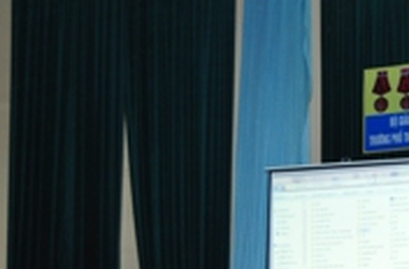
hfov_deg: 17.6
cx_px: 478
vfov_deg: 12.1
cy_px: 227
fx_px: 1260
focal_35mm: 111
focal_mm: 29
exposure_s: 1/60
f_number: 5
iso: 560
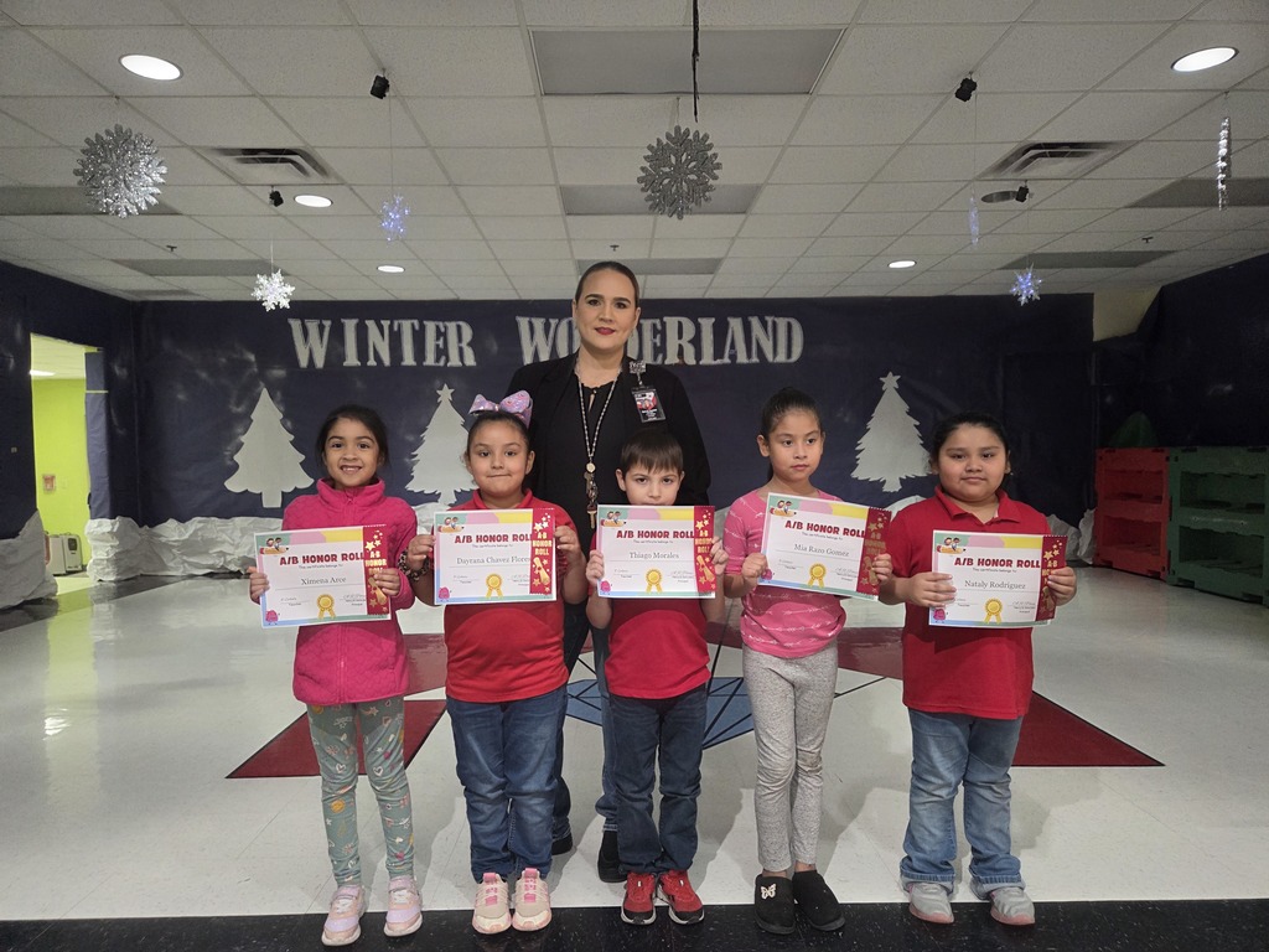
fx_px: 843
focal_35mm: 23
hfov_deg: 73.9
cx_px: 634
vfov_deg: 58.9
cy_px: 476
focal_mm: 5.4
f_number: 1.8
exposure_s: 1/120
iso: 500
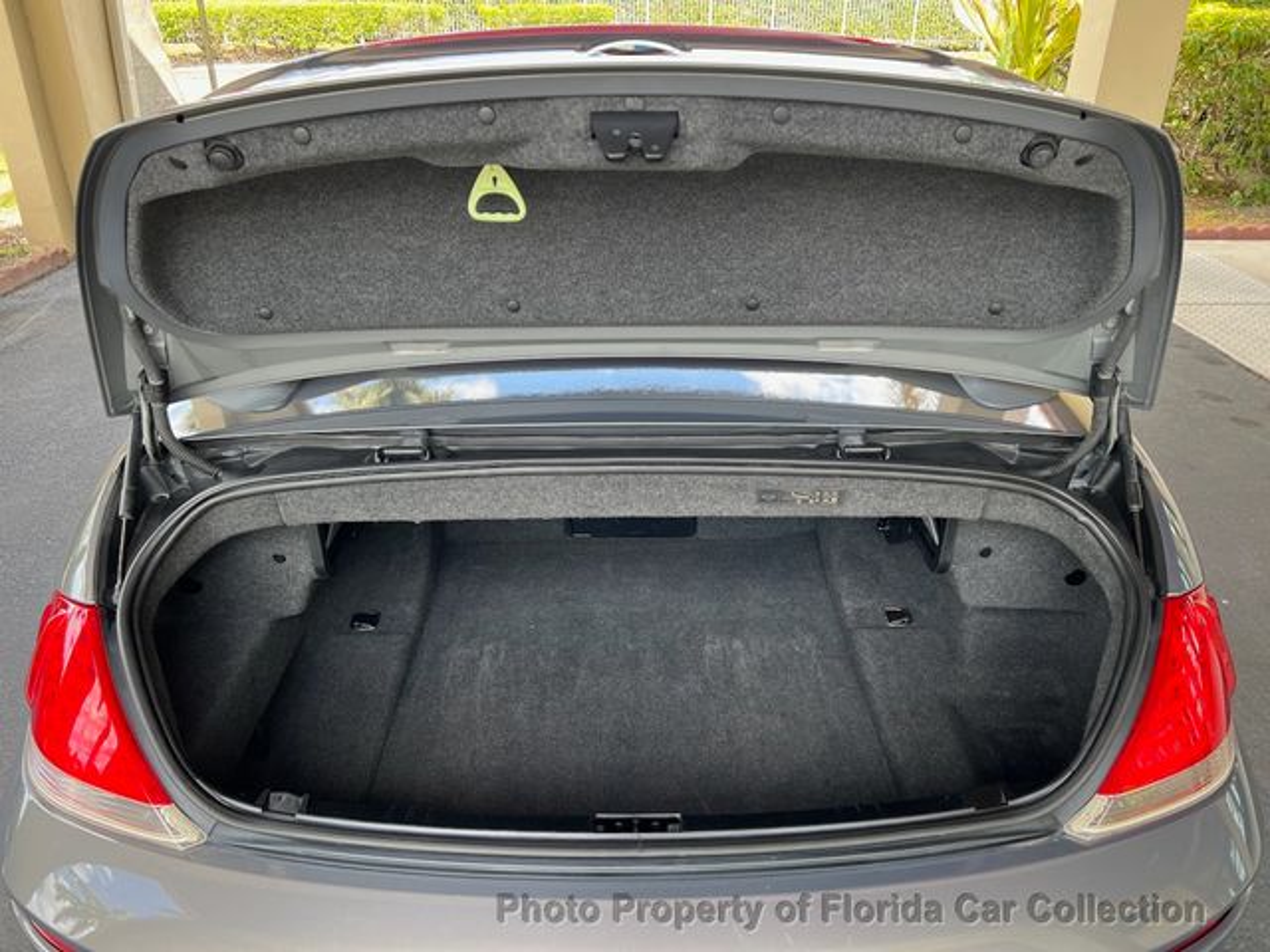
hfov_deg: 67.3
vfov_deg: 53.1
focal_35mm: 26
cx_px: 635
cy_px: 476
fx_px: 954
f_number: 1.5
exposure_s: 1/162
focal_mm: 5.7
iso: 64
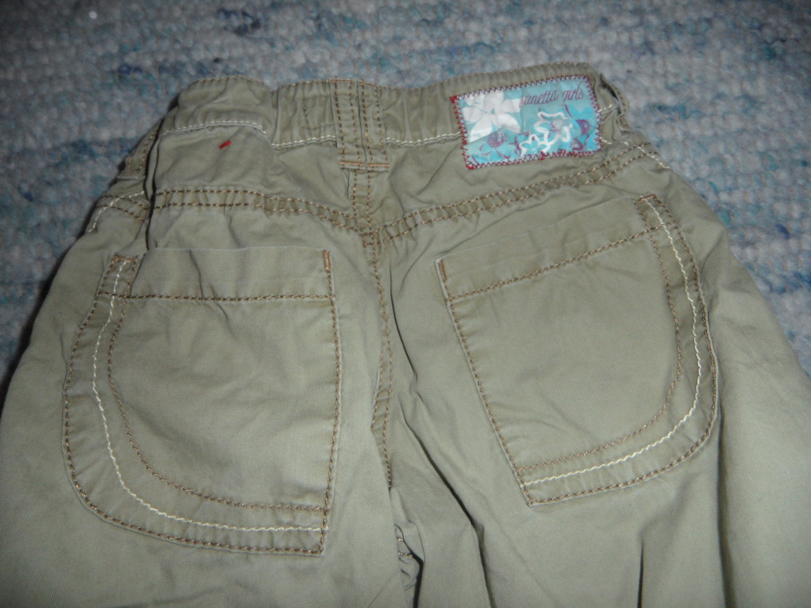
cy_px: 304
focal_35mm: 24
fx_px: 562
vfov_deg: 56.8
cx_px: 406
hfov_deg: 71.6
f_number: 8.2
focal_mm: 4.1
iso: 100
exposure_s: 1/10
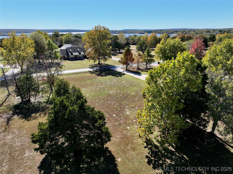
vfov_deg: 56.8
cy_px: 87
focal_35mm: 24
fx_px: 161
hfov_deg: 71.6
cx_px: 116
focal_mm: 12.29
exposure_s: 1/2500
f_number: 2.8
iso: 300
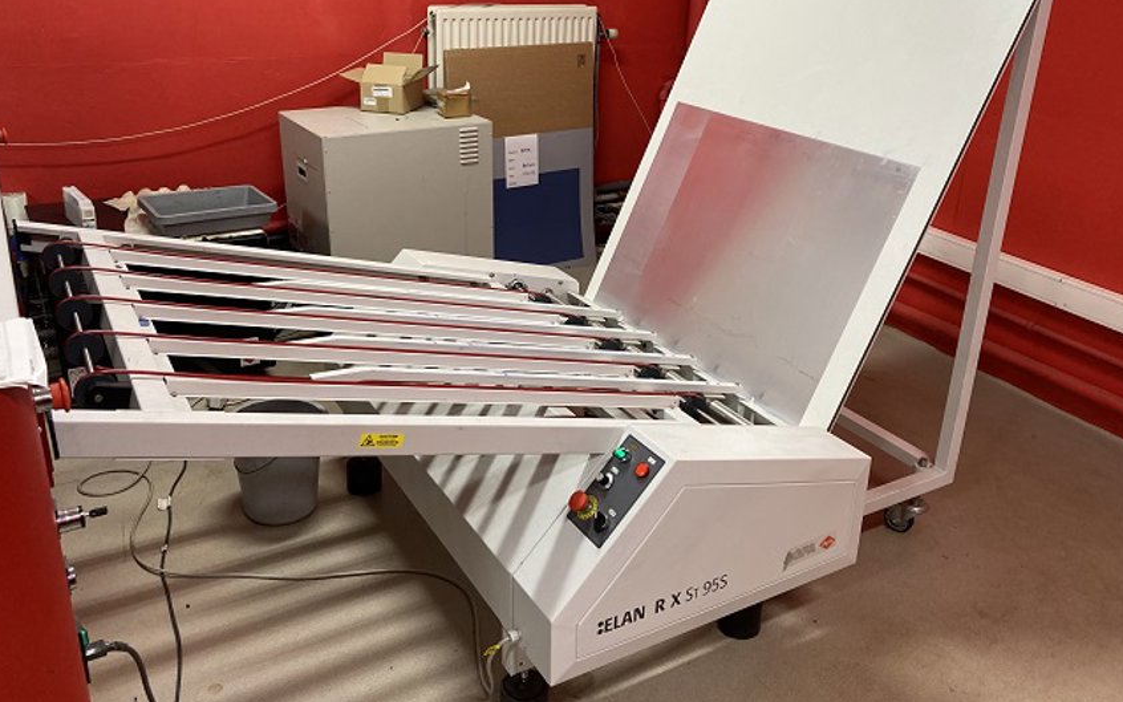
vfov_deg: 40.5
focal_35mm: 31
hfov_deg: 61.2
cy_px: 297
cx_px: 556
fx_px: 949
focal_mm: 3.99
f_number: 1.8
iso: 125
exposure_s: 1/50
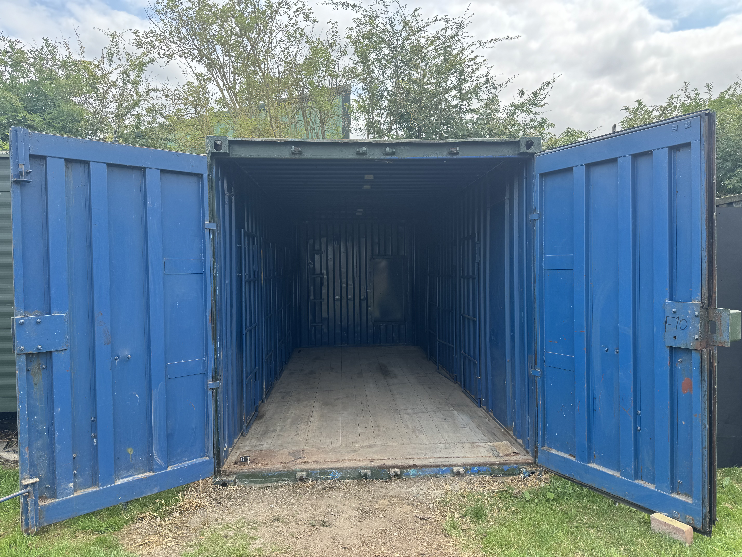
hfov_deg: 71.6
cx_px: 371
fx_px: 514
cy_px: 278
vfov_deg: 56.8
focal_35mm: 24
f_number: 1.78
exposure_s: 1/1059
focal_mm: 6.76
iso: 80
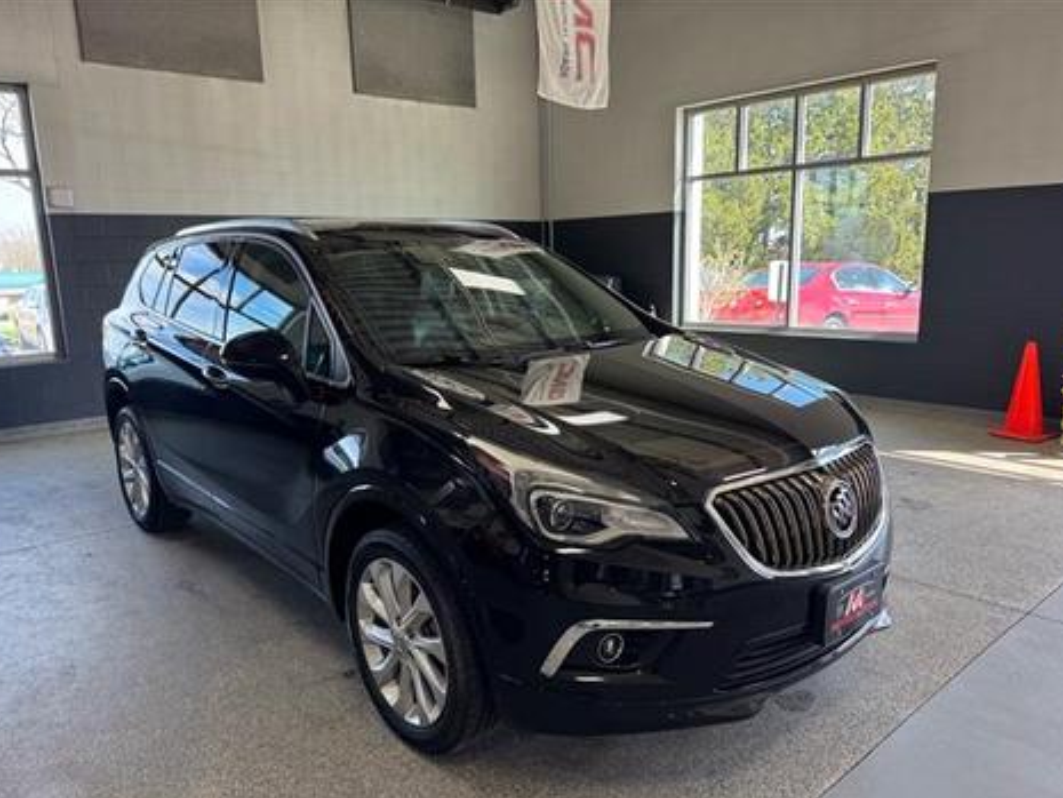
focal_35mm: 26
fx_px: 799
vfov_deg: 53.0
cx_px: 540
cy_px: 430
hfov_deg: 67.3
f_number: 1.78
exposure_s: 1/120
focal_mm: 6.76
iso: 64
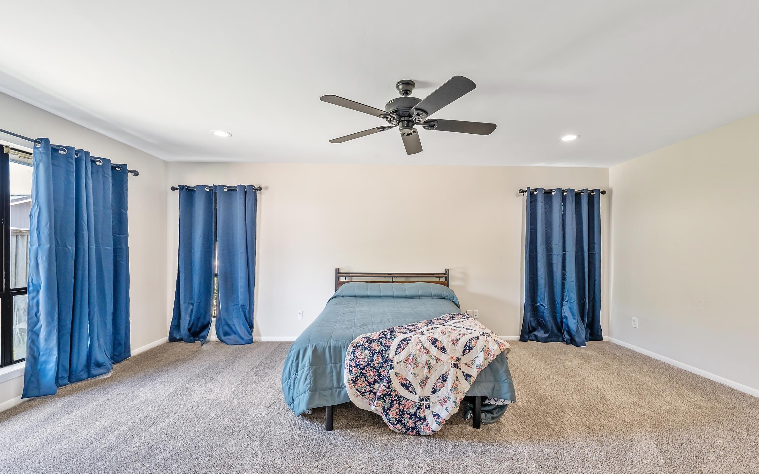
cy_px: 254
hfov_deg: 101.4
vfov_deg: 74.7
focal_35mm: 15
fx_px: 310
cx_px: 388
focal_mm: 14
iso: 800
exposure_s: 1/15
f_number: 8
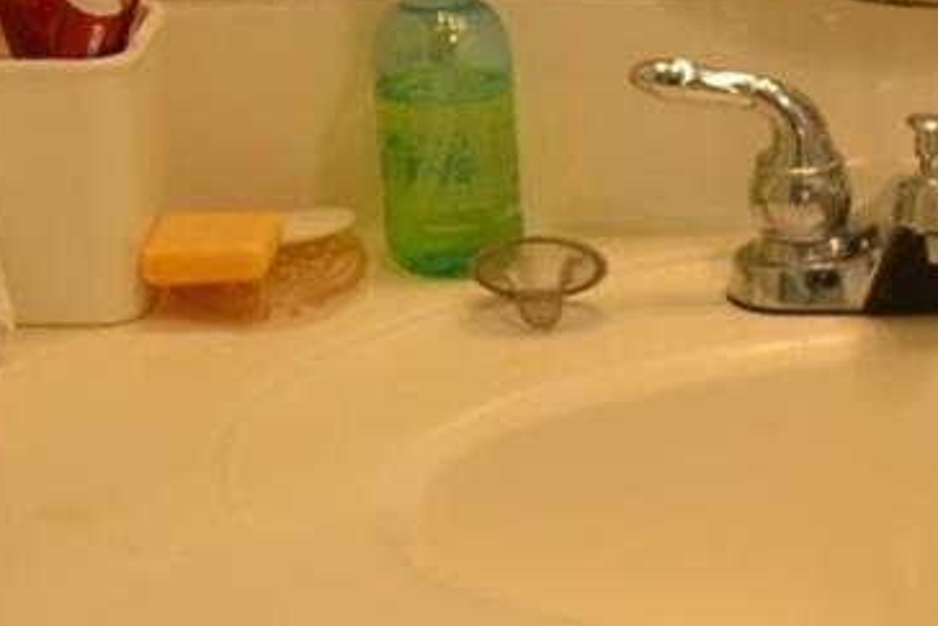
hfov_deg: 13.8
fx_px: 3779
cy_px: 1012
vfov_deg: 9.2
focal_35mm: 145
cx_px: 1118
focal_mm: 22
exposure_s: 1/100
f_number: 5
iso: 400
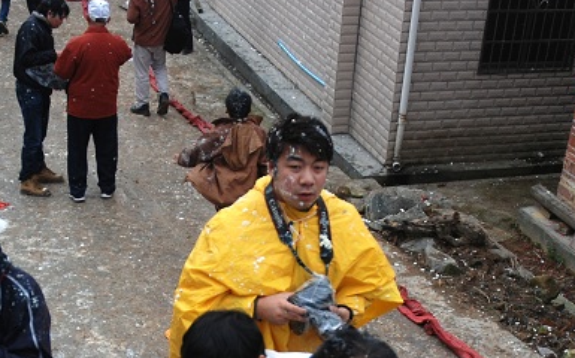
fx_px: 1096
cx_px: 254
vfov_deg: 18.0
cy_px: 378
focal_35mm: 70
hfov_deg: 29.4
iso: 200
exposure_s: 1/500
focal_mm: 22
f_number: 4
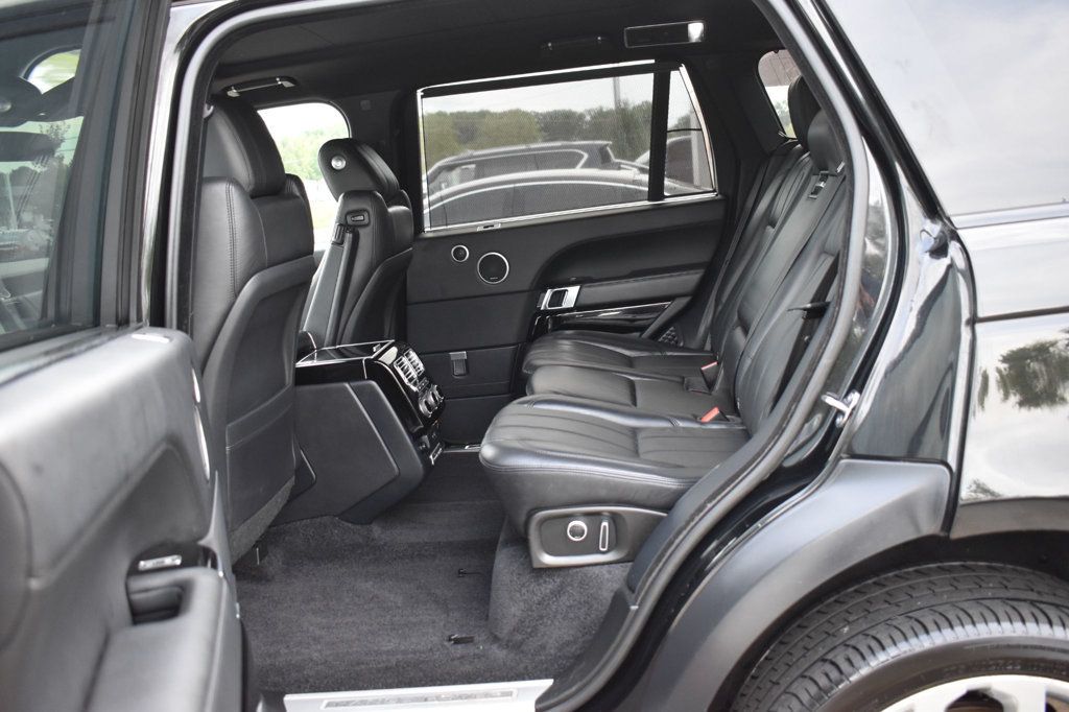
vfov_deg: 39.9
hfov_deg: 57.2
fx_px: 980
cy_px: 356
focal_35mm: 33
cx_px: 534
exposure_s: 1/60
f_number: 3.8
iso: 1250
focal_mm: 22
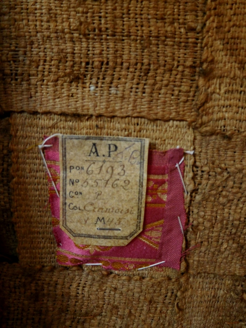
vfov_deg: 69.4
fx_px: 237
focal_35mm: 25
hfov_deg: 54.9
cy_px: 164
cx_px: 123
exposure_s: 1/30
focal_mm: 4.5
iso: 400
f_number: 3.4
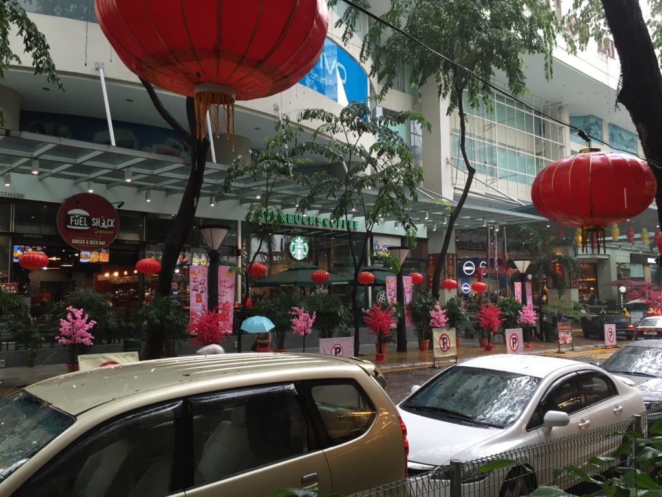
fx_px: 555
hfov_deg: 61.7
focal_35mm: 29
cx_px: 331
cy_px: 248
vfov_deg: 48.2
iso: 40
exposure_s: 1/33
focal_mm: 4.15
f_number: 2.2
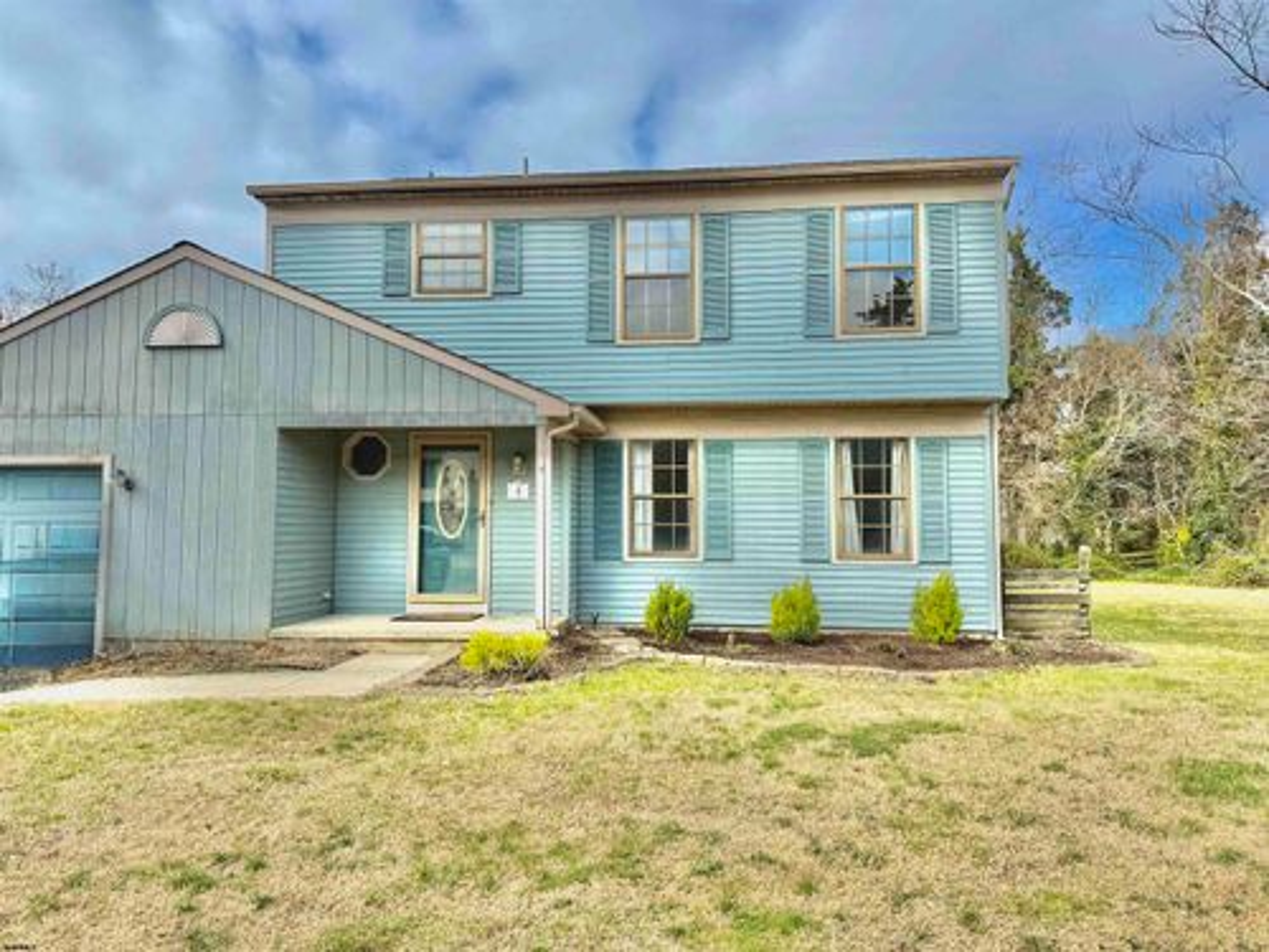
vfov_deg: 56.8
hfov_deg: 71.6
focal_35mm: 24
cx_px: 634
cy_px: 476
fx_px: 880
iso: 80
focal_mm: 6.76
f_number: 1.78
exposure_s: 1/3021
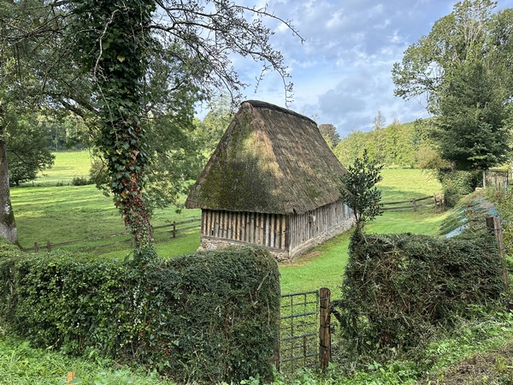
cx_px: 256
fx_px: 356
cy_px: 192
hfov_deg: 71.6
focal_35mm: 24
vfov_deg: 56.8
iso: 80
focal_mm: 6.86
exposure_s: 1/1029
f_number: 1.78
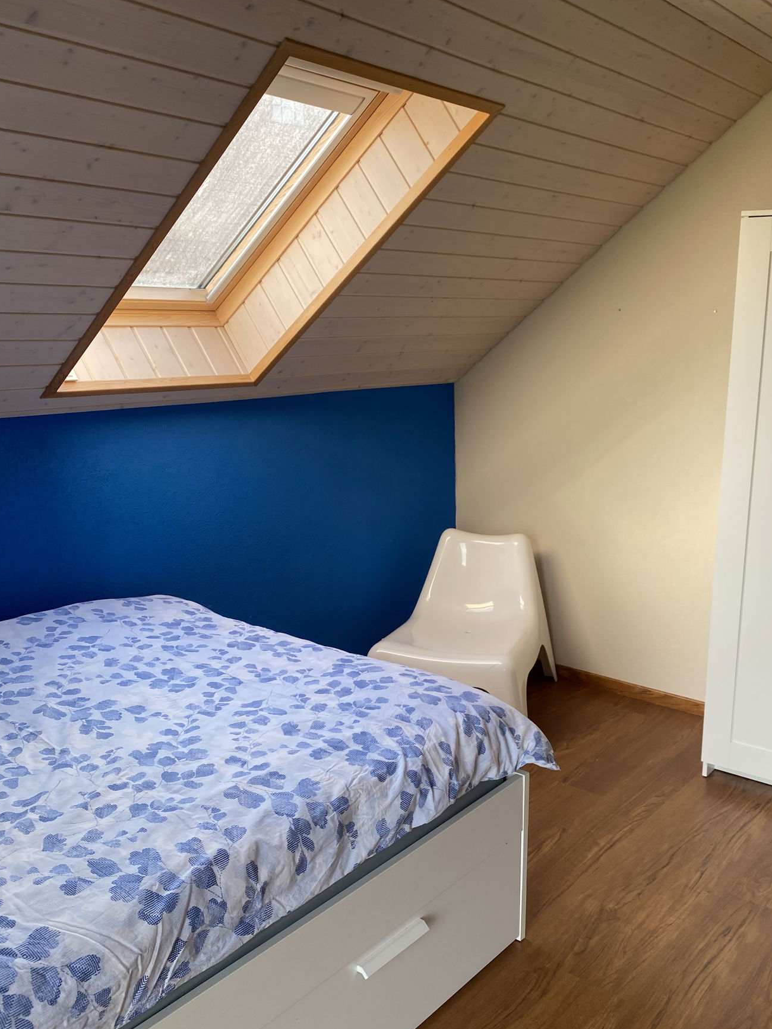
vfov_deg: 56.6
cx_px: 466
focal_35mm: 32
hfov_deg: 43.9
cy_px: 579
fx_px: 951
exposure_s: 1/121
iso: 50
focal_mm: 4.25
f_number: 1.8
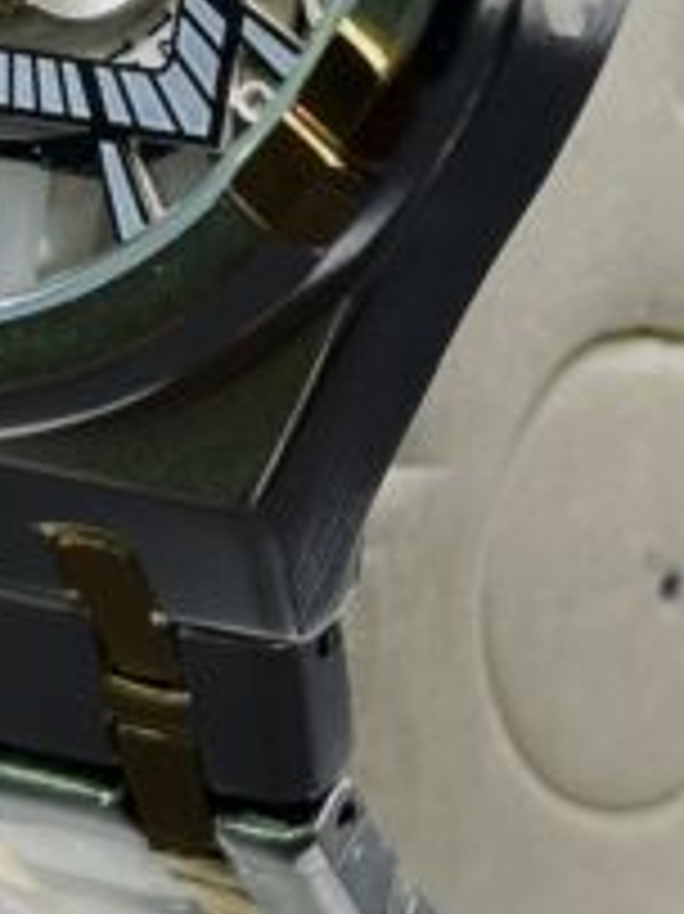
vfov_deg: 10.3
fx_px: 4985
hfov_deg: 7.8
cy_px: -95
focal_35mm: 189
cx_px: 382
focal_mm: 6.86
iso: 64
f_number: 1.78
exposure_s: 1/100
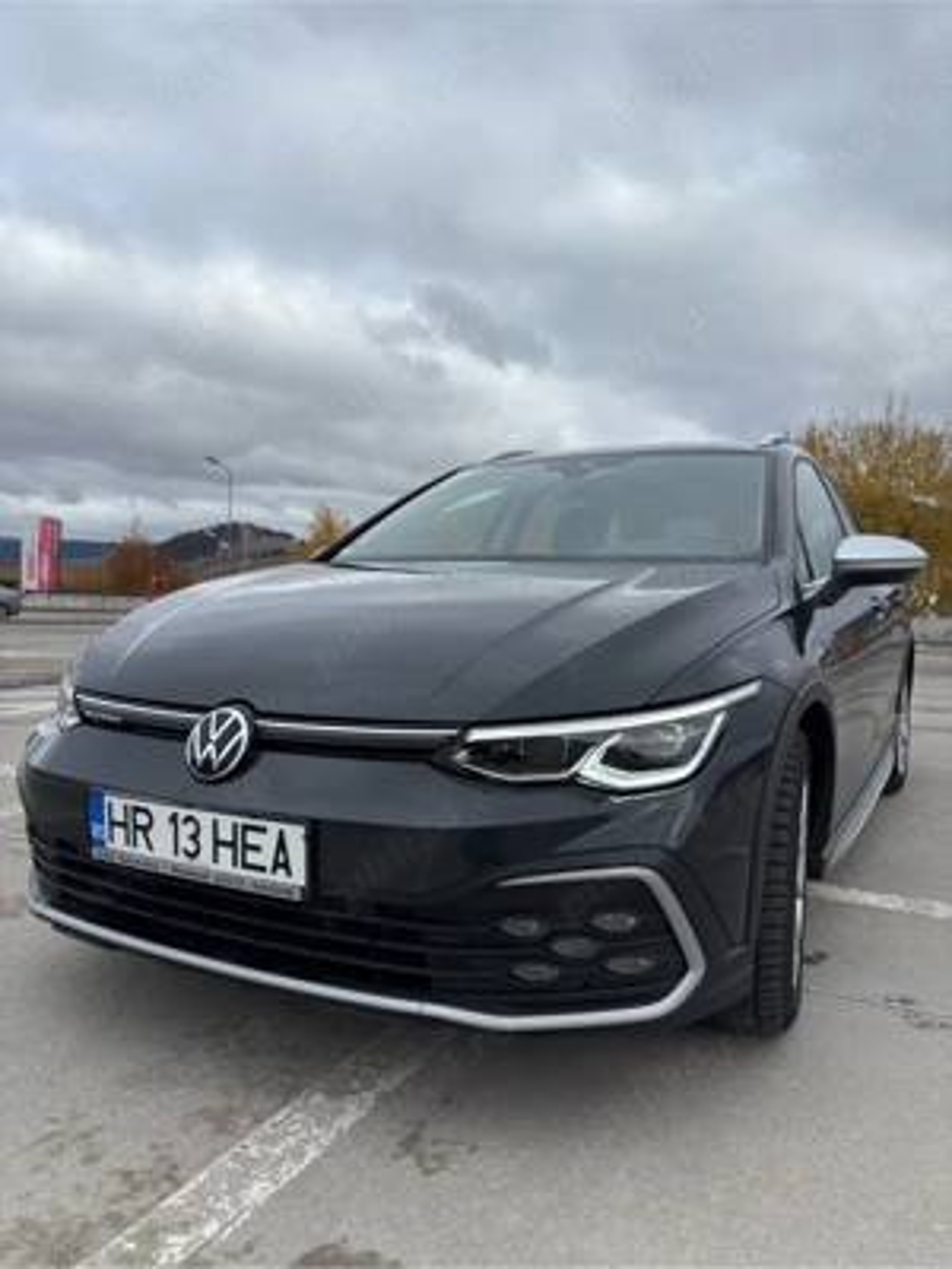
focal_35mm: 26
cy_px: 634
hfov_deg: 53.1
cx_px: 476
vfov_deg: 67.3
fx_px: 953
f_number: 1.6
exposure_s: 1/2075
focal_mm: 5.96
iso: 50
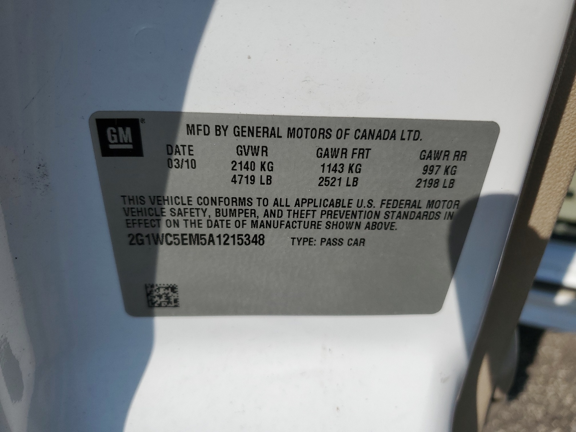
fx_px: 433
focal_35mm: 26
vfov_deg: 53.1
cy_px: 216
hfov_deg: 67.3
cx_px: 288
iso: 50
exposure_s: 1/5000
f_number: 1.5
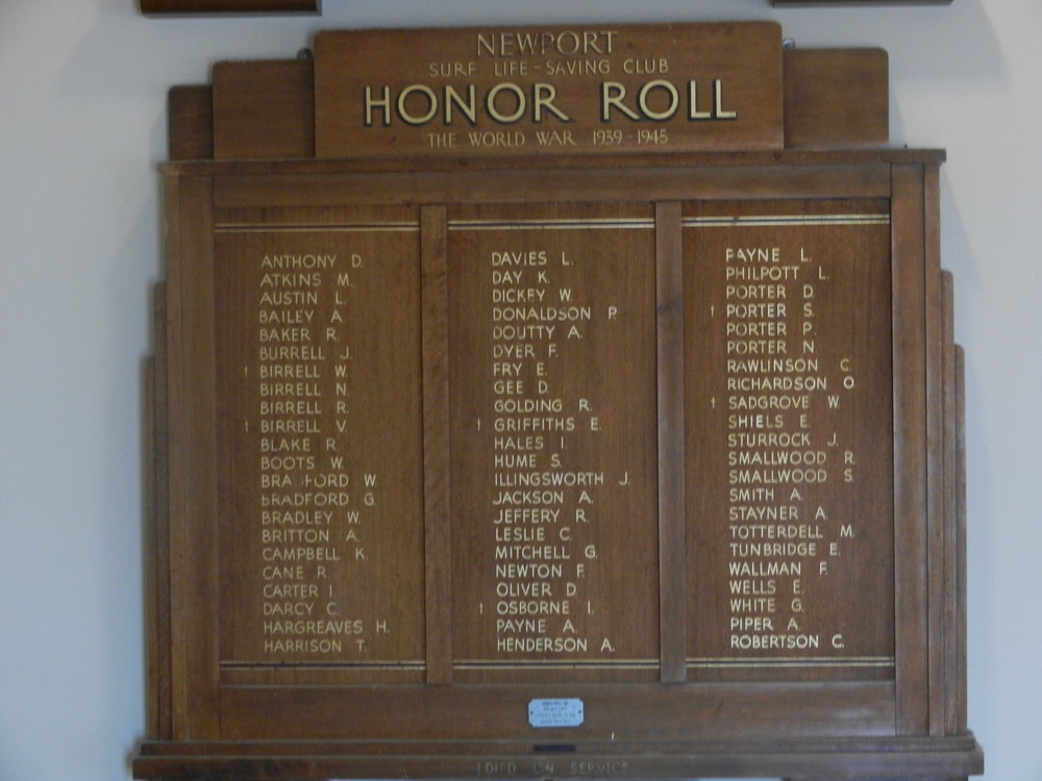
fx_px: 2348
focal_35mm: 78
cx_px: 521
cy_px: 390
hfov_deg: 25.0
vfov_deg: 18.9
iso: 400
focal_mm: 14.1
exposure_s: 1/15
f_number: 4.8
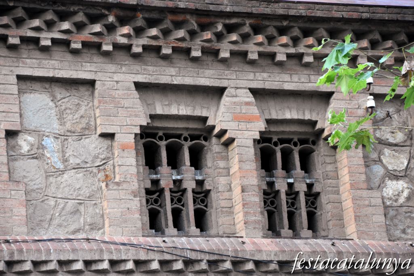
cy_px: 138
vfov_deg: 8.7
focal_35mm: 158
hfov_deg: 13.0
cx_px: 207
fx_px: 1811
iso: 2500
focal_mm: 105
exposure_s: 1/500
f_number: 5.6
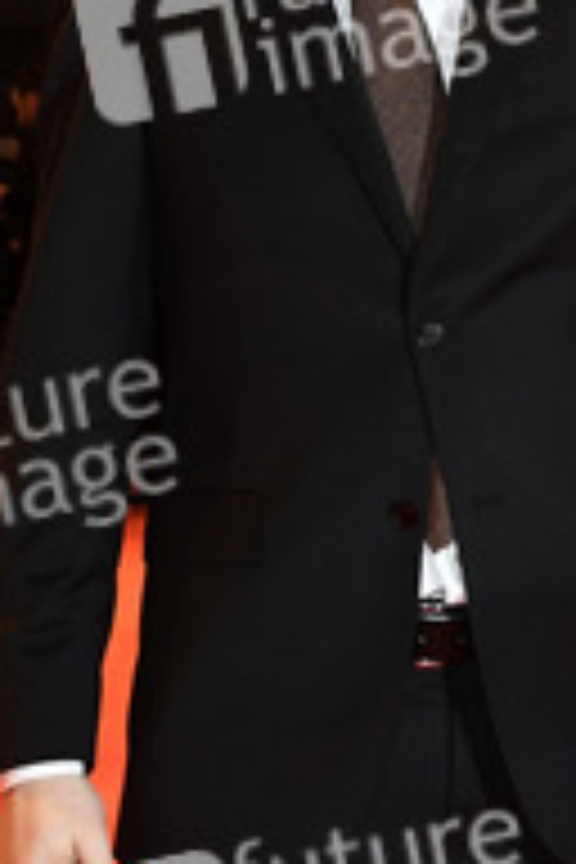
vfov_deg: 26.7
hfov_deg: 18.1
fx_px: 1800
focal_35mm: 75
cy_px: 243
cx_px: 436
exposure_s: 1/125
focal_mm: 24
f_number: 6.3
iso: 1600
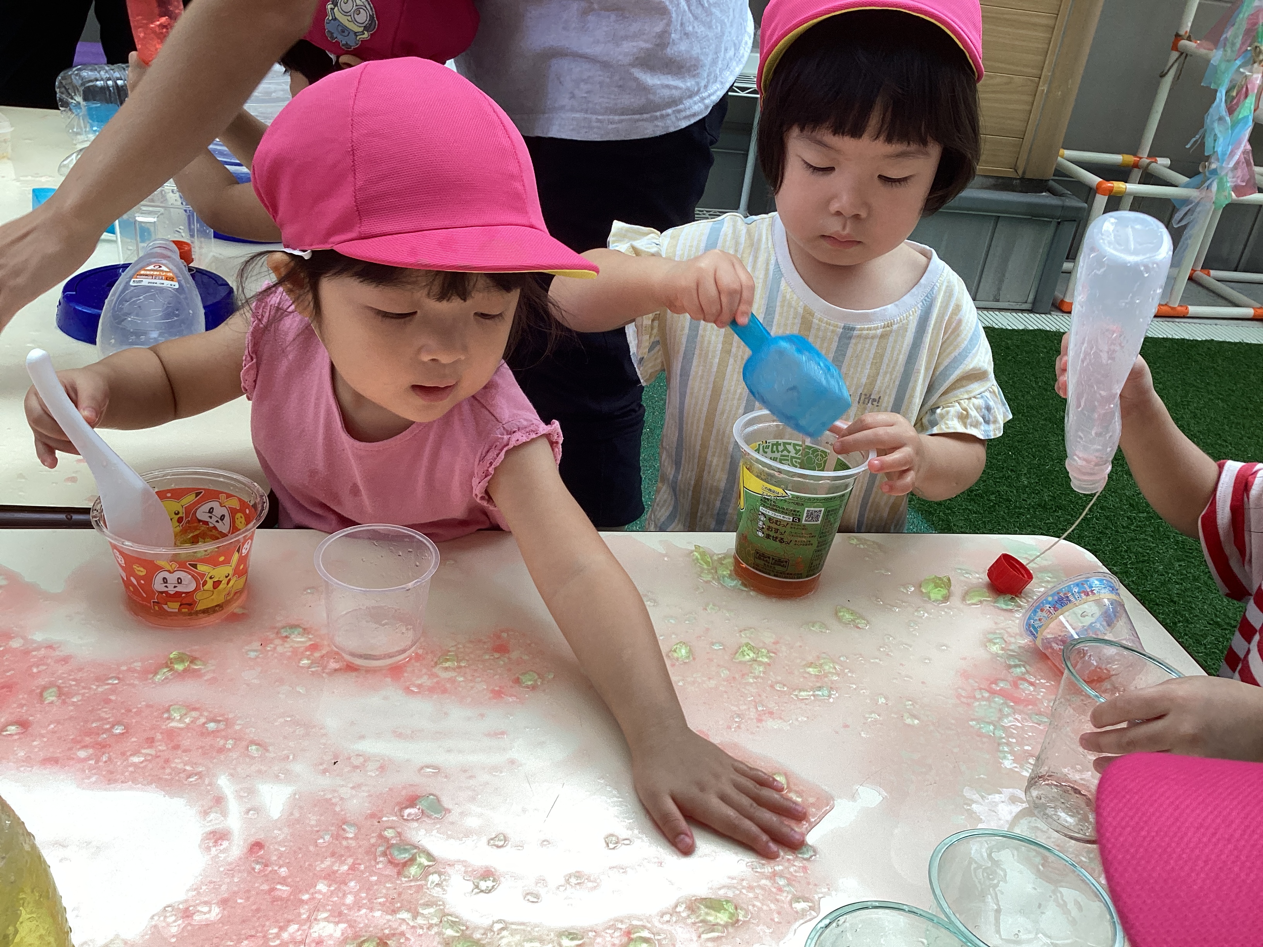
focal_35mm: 31
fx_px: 1131
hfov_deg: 58.4
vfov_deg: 45.4
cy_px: 474
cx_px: 632
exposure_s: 1/100
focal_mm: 3.3
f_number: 2.4
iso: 40
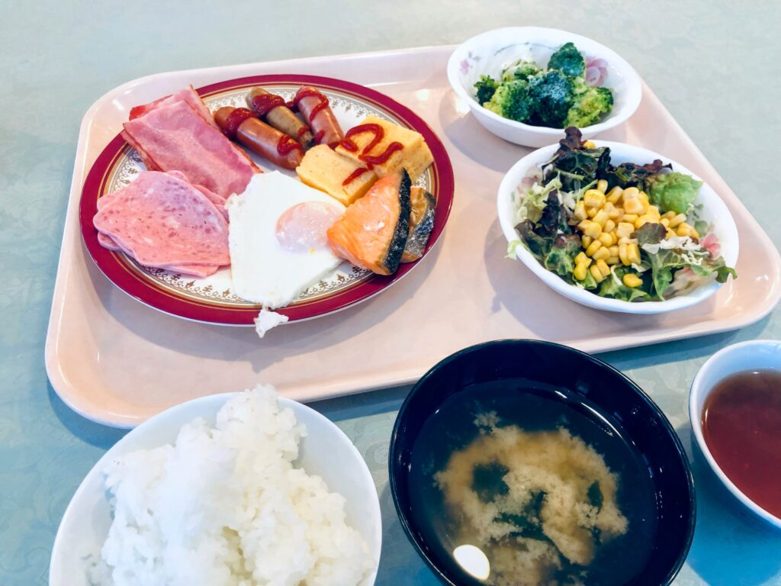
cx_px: 390
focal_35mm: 28
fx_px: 632
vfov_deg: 49.7
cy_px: 293
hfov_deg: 63.4
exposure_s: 1/20
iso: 40
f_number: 1.8
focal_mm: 4
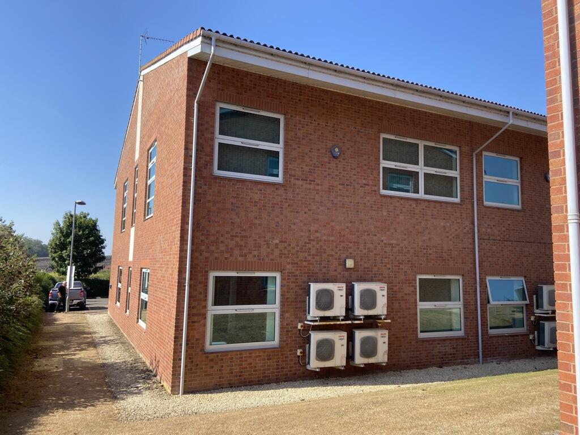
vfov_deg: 53.1
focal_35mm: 26
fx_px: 436
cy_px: 218
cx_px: 290
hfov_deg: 67.3
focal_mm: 4.25
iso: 32
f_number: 1.8
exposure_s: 1/1464
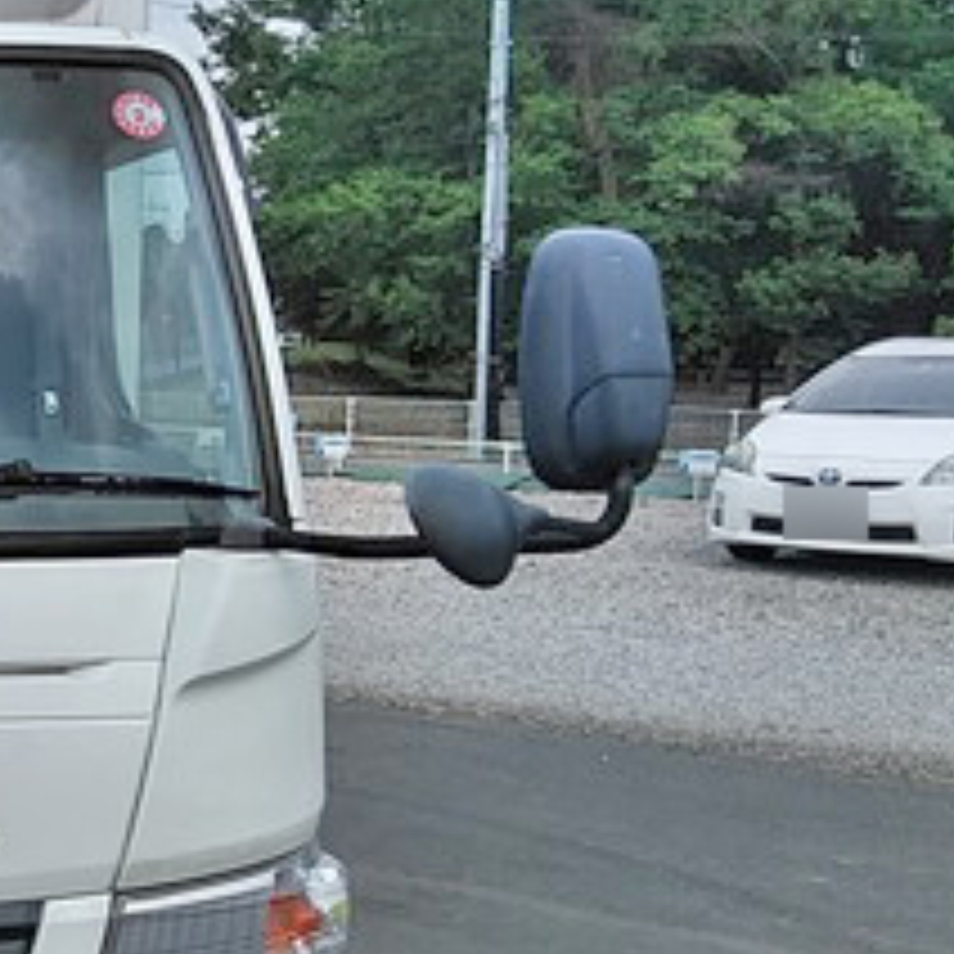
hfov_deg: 21.1
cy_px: 531
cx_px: -387
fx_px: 2245
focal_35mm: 72
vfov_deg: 24.0
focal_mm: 3.46
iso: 60
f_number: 2.2
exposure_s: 1/1587
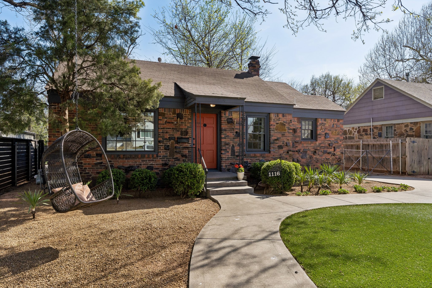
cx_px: 216
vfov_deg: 55.5
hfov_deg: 76.6
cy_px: 144
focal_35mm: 23
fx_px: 274
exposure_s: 1/1250
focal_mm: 15.2
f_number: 7.1
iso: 200
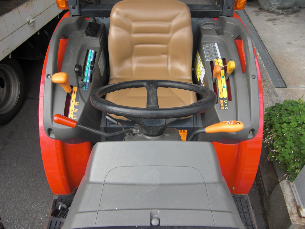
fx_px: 247
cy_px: 114
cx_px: 152
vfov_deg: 49.7
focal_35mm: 28
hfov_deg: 63.4
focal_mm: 4.9
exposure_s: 1/80
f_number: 2.6
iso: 50
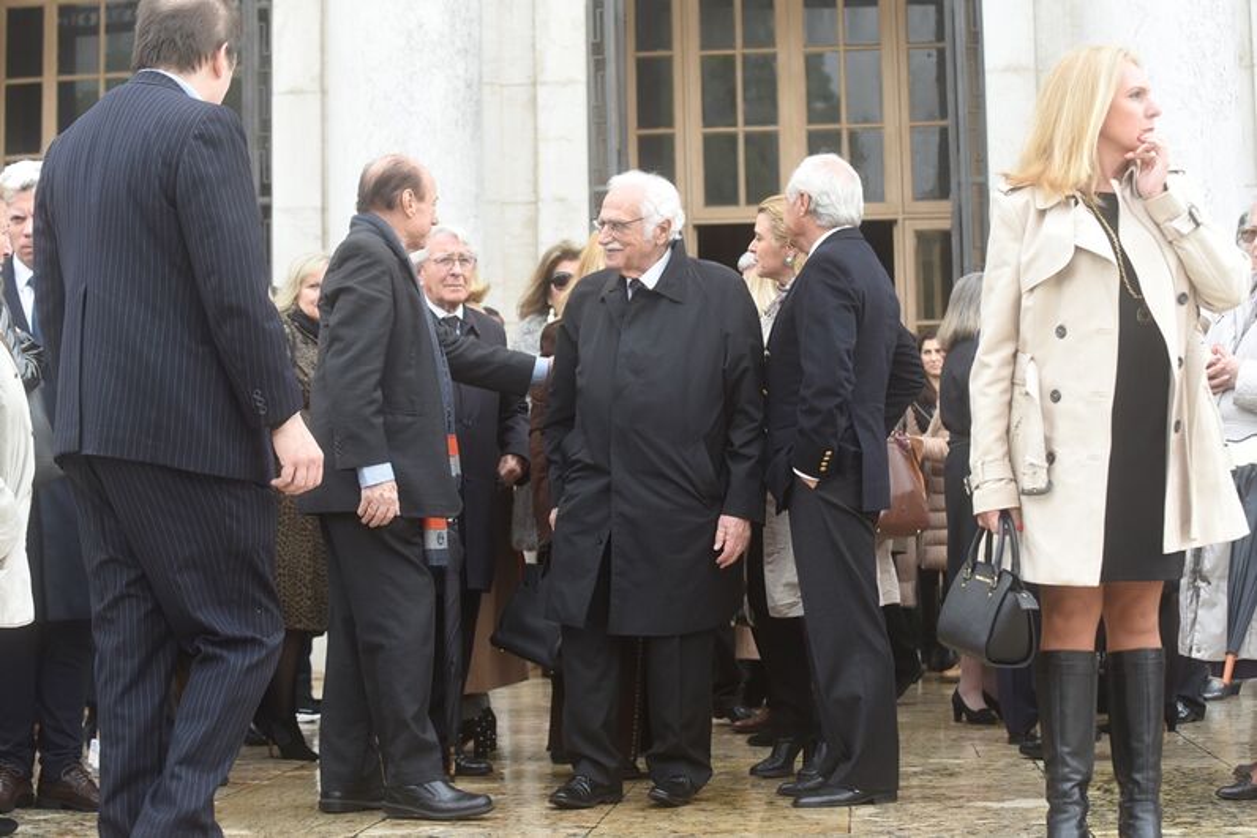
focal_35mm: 70
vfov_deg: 19.5
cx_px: 628
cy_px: 419
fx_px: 2444
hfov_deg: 28.8
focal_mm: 70
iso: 800
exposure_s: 1/640
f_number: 5.6
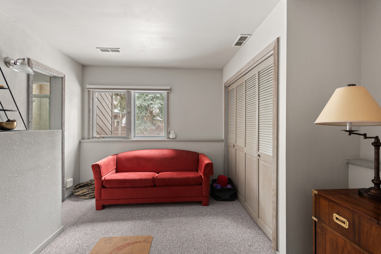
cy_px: 127
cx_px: 190
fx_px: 180
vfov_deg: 70.5
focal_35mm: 17
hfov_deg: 93.3
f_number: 7.1
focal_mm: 17
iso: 100
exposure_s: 5
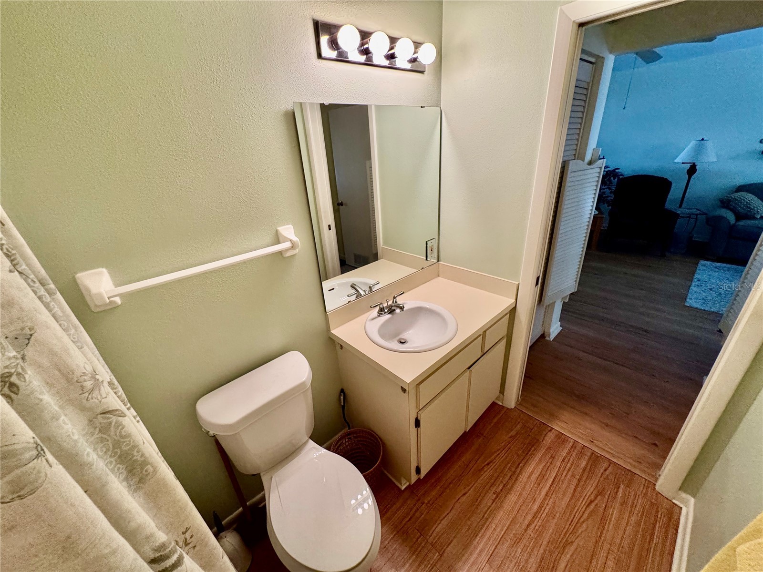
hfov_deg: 102.1
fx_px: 309
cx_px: 382
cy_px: 286
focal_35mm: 14
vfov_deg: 85.7
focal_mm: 2.22
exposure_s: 1/60
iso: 500
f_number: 2.2
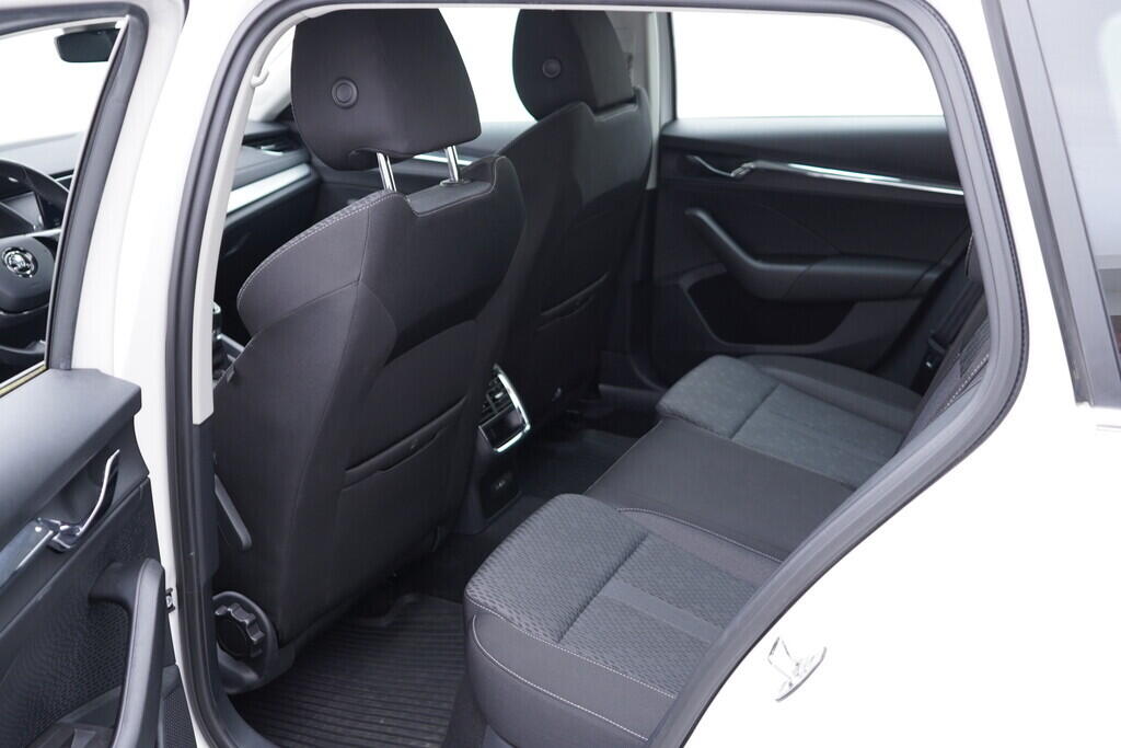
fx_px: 1121
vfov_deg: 36.9
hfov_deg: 53.1
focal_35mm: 36
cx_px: 560
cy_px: 374
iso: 320
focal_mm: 24
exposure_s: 1/40
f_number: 2.8
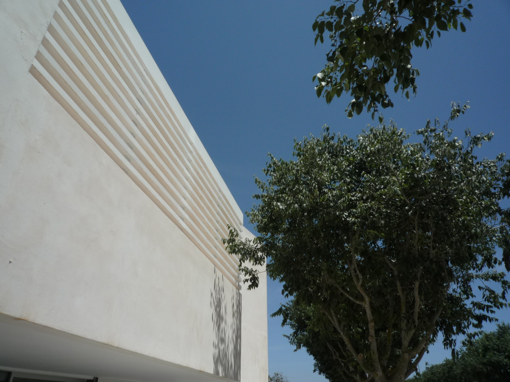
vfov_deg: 54.9
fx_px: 368
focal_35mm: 25
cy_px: 191
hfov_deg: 69.4
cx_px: 255
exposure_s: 1/800
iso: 100
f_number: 5.6
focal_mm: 4.4
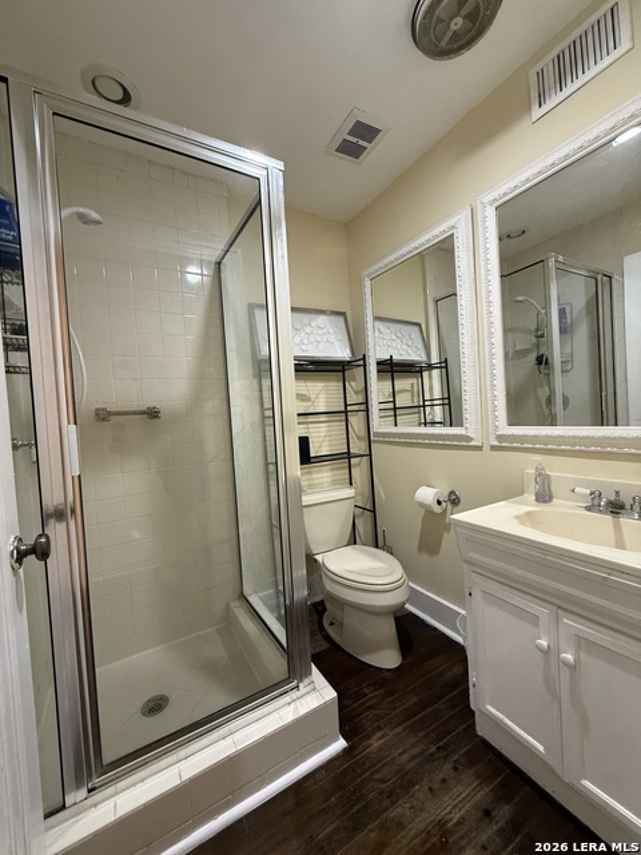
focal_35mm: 14
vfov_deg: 102.1
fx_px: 346
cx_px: 320
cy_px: 428
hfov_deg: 85.7
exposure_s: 1/60
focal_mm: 2.22
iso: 320
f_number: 2.2
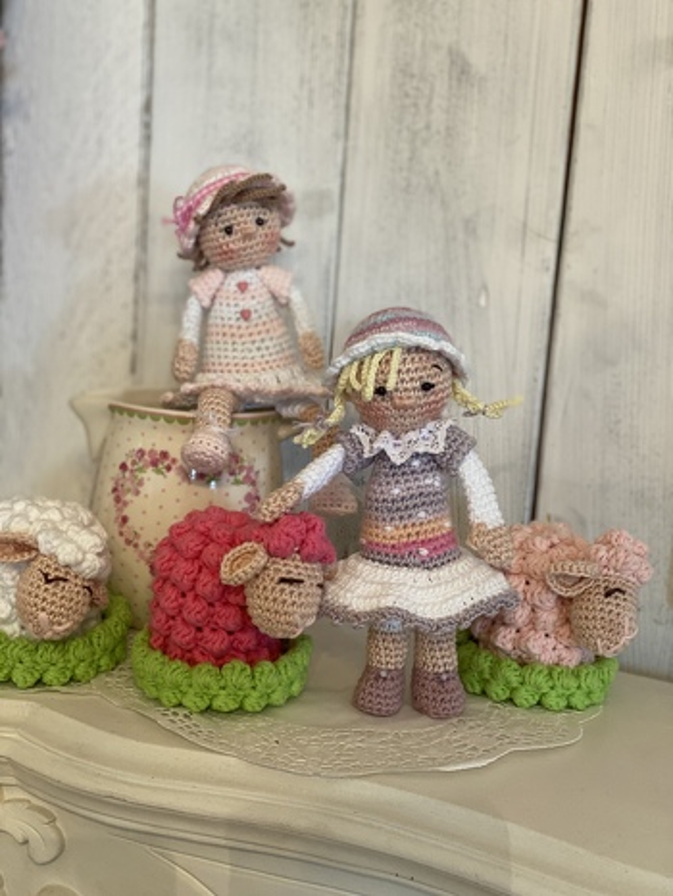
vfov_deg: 36.8
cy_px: 448
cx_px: 336
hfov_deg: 28.1
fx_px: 1347
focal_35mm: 52
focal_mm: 6
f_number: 2
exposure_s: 1/33
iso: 125
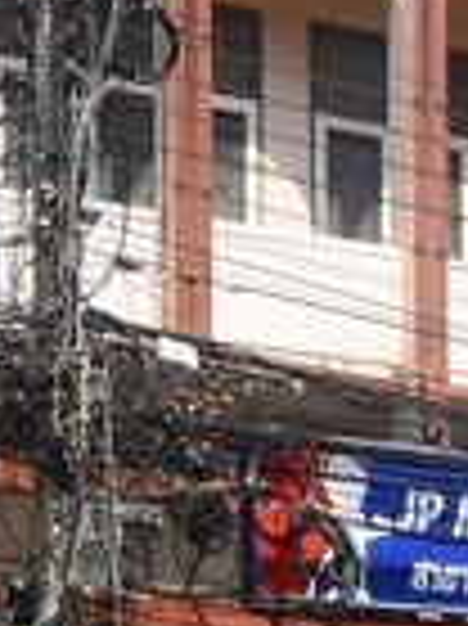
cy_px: 808
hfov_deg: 10.2
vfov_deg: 13.2
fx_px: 2618
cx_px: 225
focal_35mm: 145
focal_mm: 20
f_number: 9
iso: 250
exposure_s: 1/320
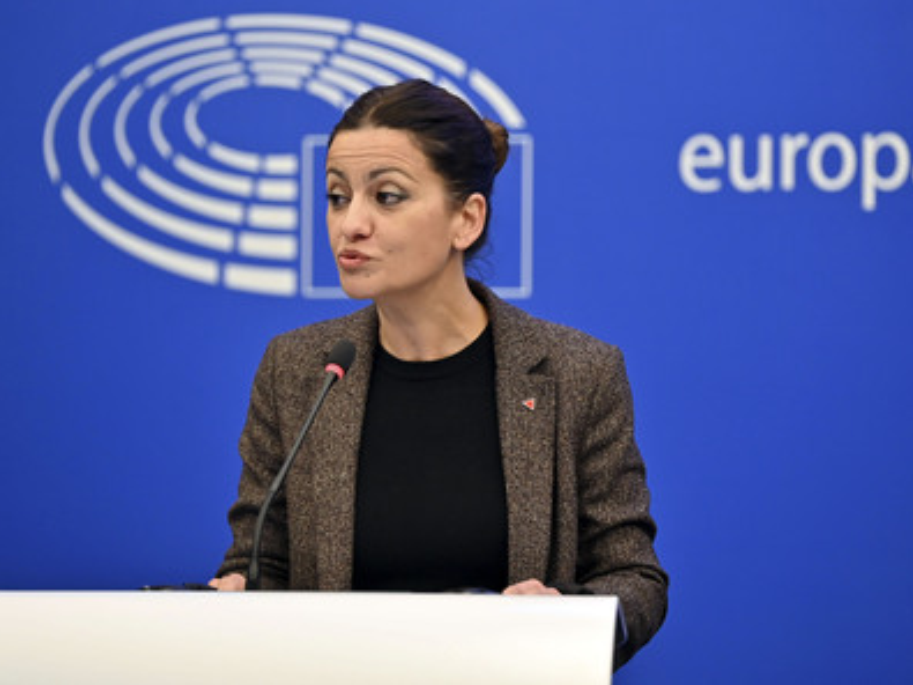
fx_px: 4192
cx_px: 429
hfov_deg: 12.4
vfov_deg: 9.3
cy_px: 340
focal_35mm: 159
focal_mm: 145
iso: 640
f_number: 2.8
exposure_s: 1/160
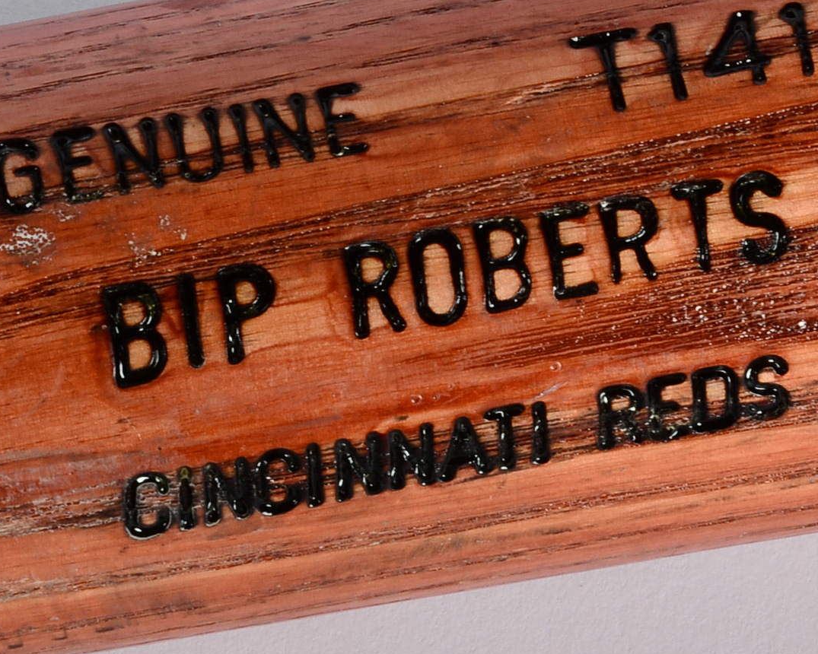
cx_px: 380
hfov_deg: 5.7
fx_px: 8185
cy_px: 231
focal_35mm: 338
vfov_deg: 4.6
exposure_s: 1/200
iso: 200
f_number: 25
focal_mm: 105
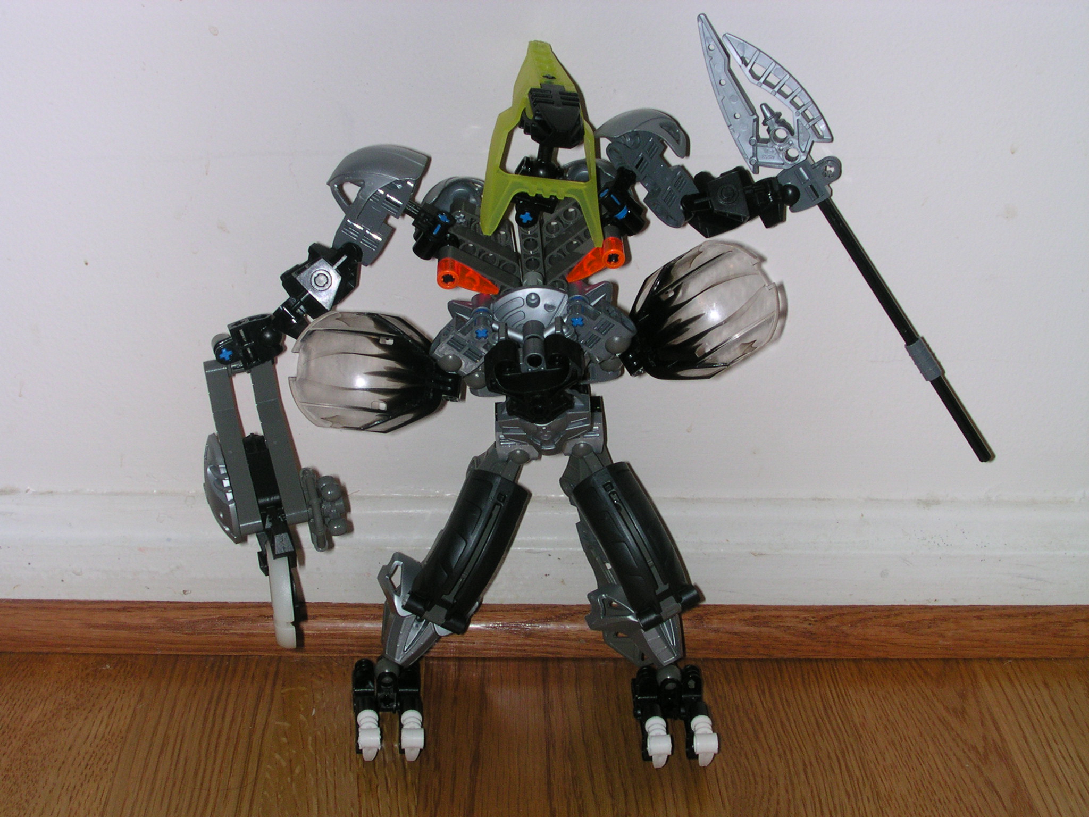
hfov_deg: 38.9
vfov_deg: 29.7
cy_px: 408
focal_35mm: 49
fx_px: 1542
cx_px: 544
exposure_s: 1/60
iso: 100
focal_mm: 7.5
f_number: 5.2
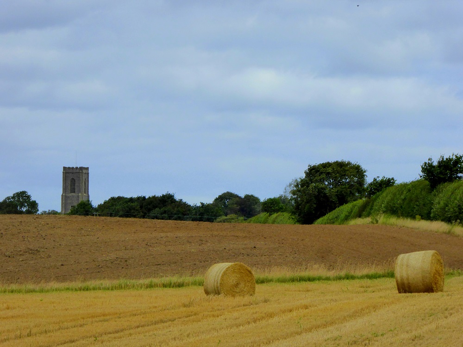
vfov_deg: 6.7
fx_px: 2969
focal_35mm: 222
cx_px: 232
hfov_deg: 8.9
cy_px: 174
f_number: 5.6
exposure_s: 1/640
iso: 200
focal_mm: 35.8
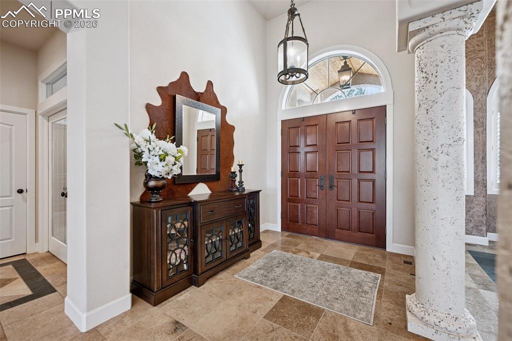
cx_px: 256
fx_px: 213
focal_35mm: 15
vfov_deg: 77.3
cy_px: 170
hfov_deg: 100.4
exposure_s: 1/30
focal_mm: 15
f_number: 2.8
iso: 400
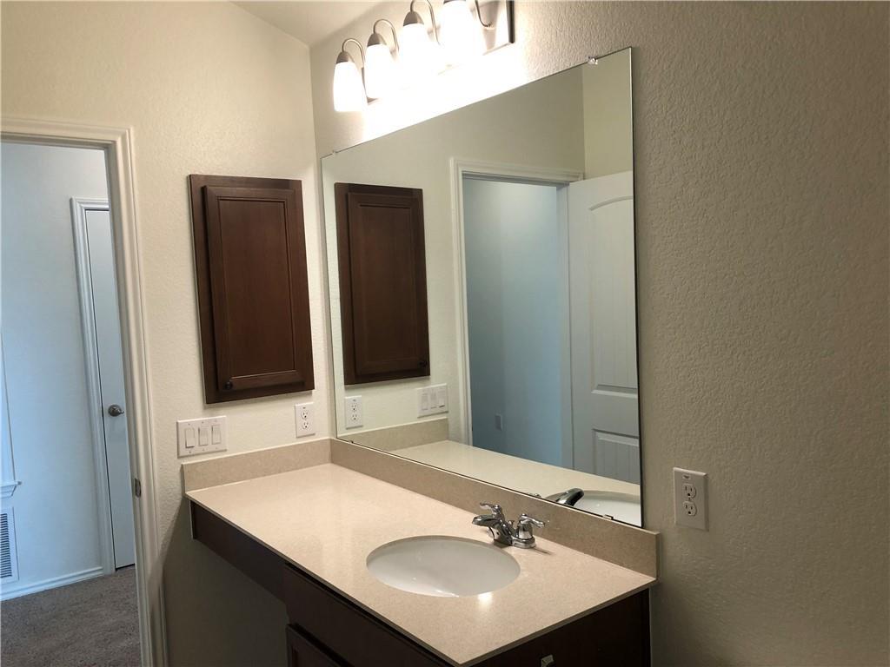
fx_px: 720
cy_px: 334
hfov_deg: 63.4
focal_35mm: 28
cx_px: 445
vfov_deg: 49.7
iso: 25
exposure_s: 1/40
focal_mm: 4
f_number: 1.8
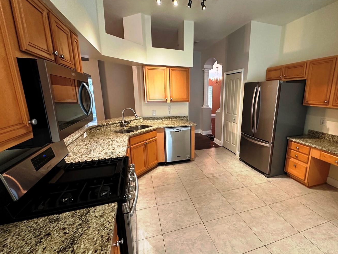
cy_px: 130
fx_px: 166
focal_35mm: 17
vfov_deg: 74.7
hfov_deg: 90.4
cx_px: 194
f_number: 2.2
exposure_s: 1/60
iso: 400
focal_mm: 2.22
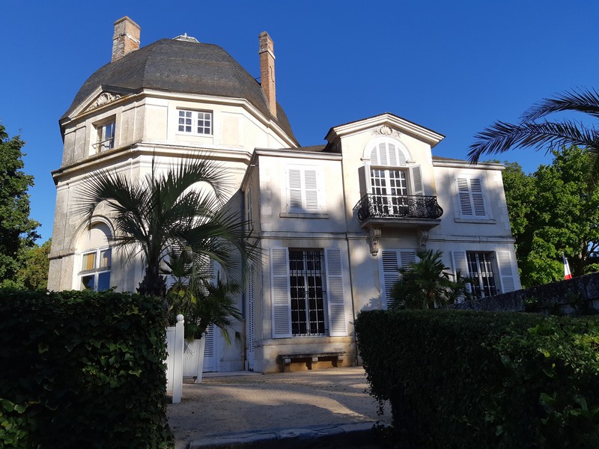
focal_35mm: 26
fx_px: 450
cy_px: 224
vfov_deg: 53.1
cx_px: 300
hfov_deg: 67.3
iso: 40
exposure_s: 1/1916
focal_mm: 3.93
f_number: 1.7
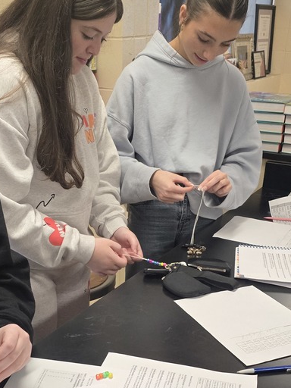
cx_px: 101
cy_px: 261
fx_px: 516
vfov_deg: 40.7
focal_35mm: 46
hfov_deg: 31.3
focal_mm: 6.3
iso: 500
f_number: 1.7
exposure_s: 1/120
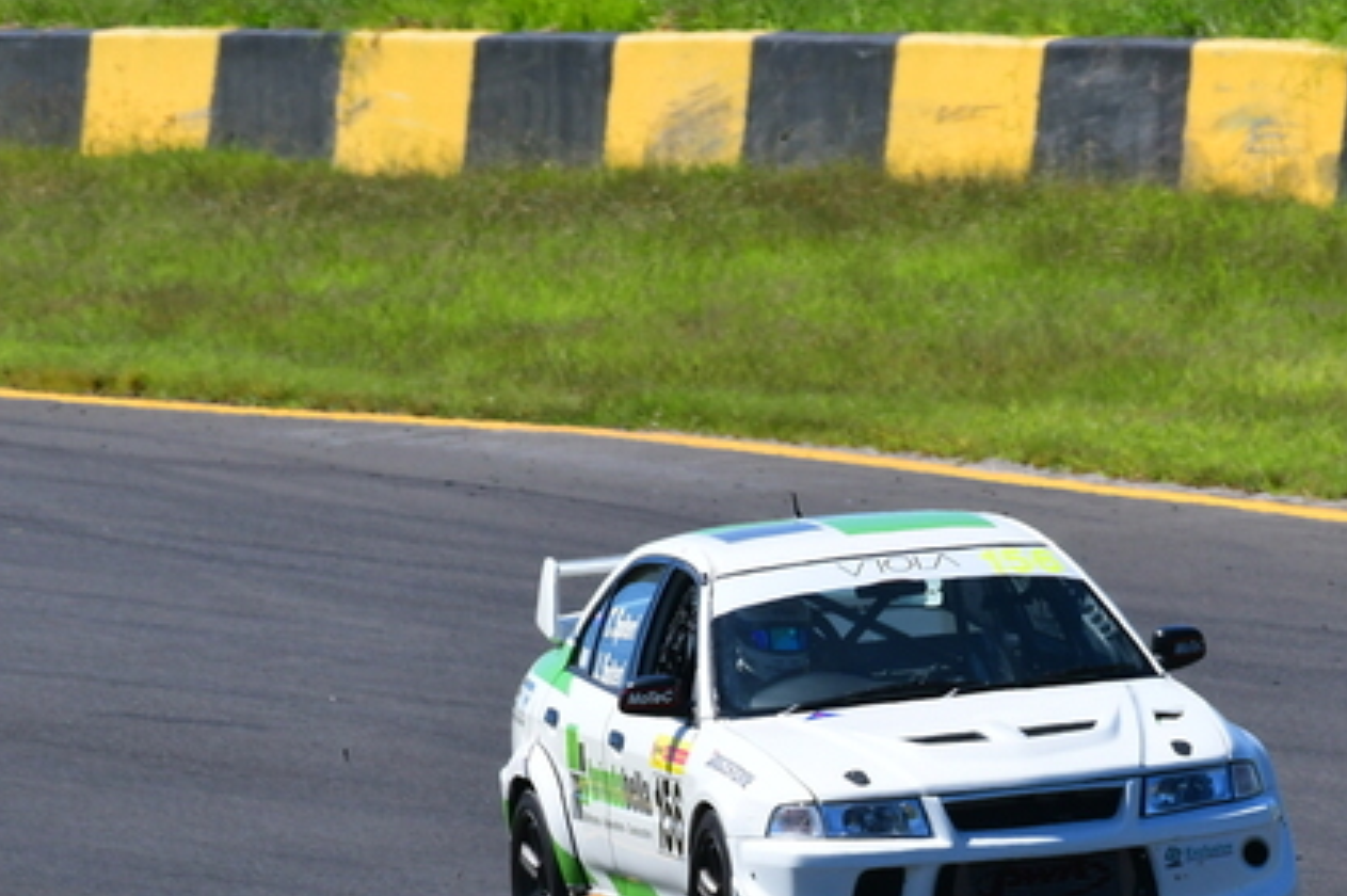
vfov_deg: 1.2
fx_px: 41574
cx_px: 822
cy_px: 667
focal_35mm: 1112
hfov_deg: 1.9
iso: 500
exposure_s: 1/640
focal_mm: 390
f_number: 13
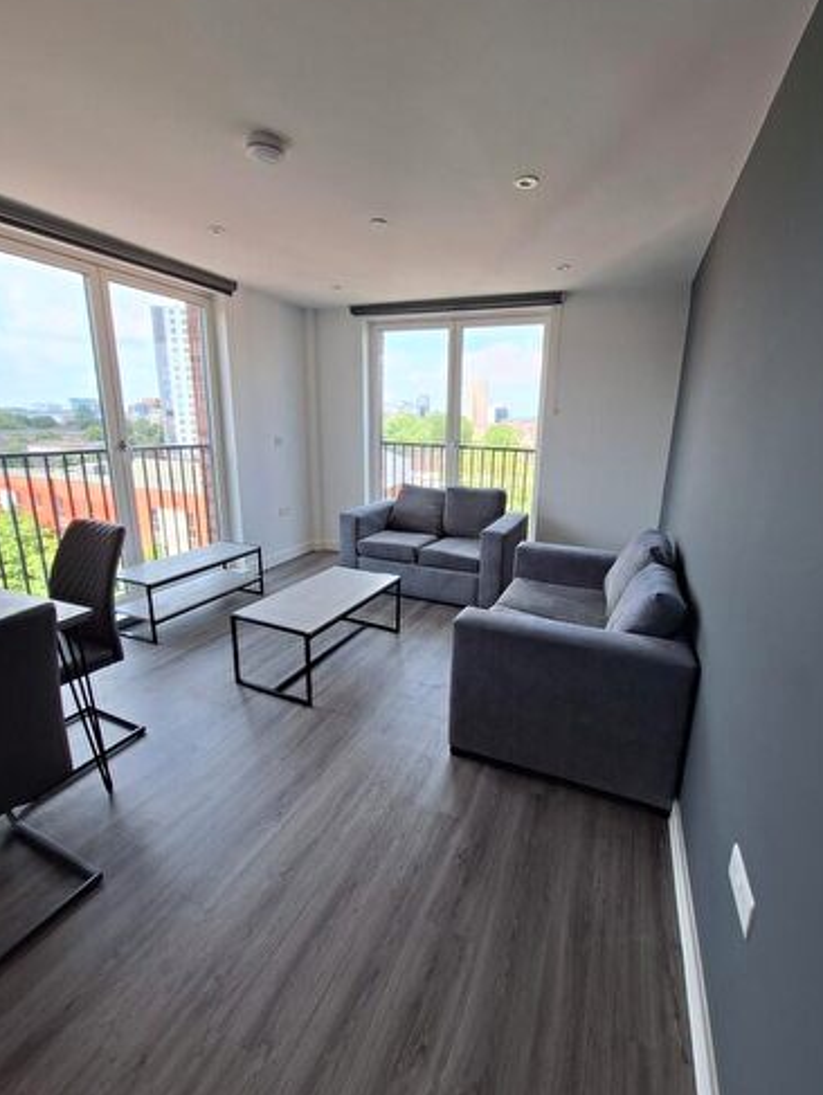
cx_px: 434
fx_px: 443
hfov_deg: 85.7
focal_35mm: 14
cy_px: 521
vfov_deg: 101.9
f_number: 2.2
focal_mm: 1.74
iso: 40
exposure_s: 1/156
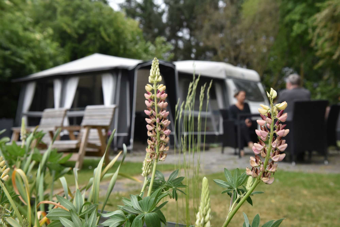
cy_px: 114
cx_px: 170
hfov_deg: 50.7
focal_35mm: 38
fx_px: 359
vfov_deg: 35.1
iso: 1600
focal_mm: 38
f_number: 7.1
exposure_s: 1/2000
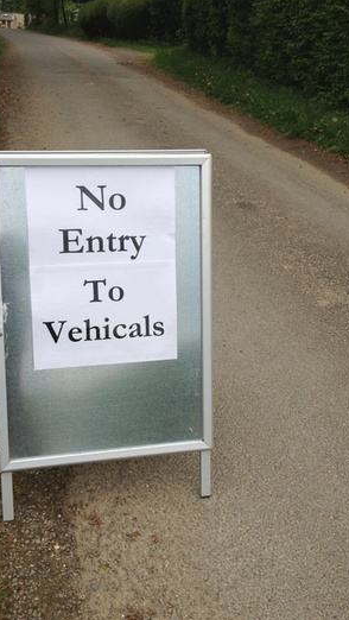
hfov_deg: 30.4
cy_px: 306
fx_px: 641
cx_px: 137
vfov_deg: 51.6
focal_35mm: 39
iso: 50
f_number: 2.4
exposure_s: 1/1004
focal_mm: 4.28
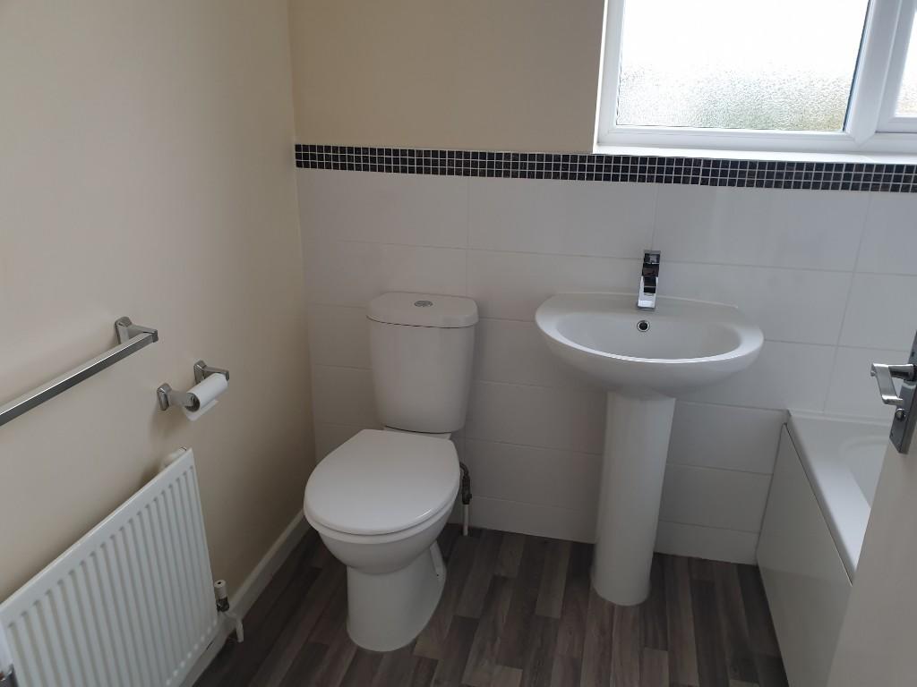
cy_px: 344
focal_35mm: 26
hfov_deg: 67.3
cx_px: 458
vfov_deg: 53.1
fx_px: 689
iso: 125
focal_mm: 4.3
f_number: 2.4
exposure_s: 1/60
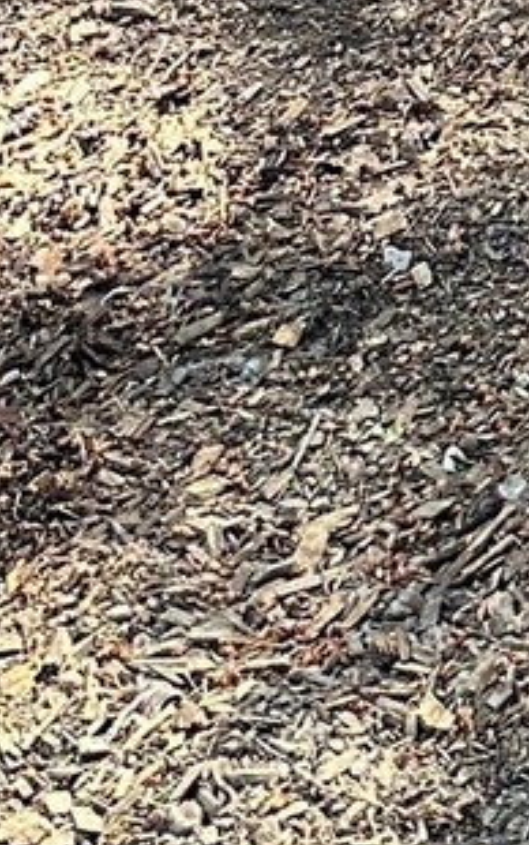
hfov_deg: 9.6
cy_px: -968
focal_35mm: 118
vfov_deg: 14.1
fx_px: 2719
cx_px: 1369
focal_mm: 6.86
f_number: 1.78
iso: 250
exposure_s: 1/117
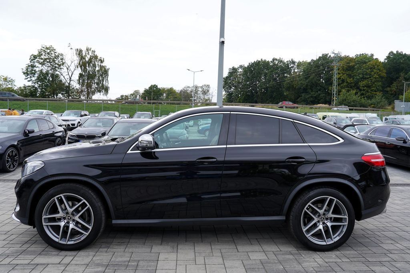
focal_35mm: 25
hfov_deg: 71.6
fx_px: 284
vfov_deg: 51.2
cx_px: 205
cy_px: 136
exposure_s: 1/160
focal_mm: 25
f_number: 6.3
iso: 100
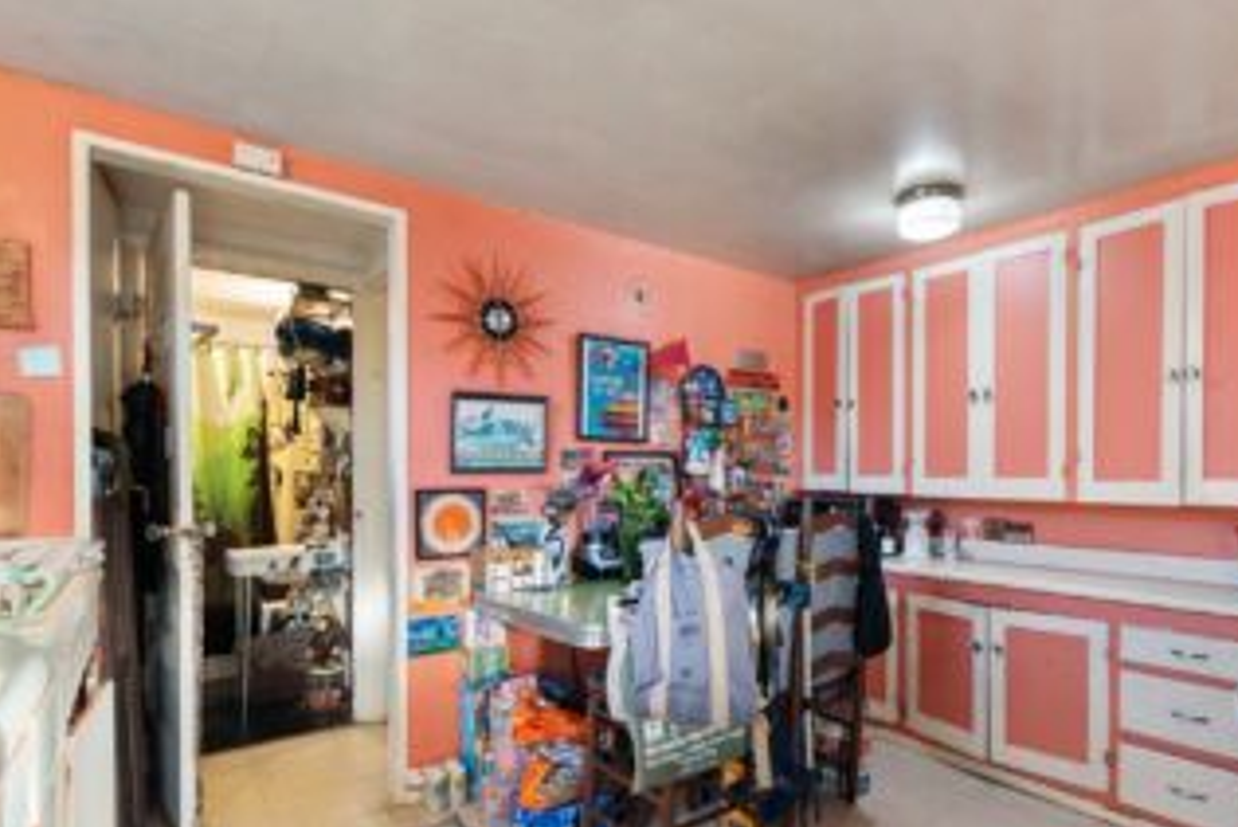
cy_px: 480
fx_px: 654
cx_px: 701
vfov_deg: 64.2
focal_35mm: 19
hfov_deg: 86.4
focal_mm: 10
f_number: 8
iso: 100
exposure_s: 3
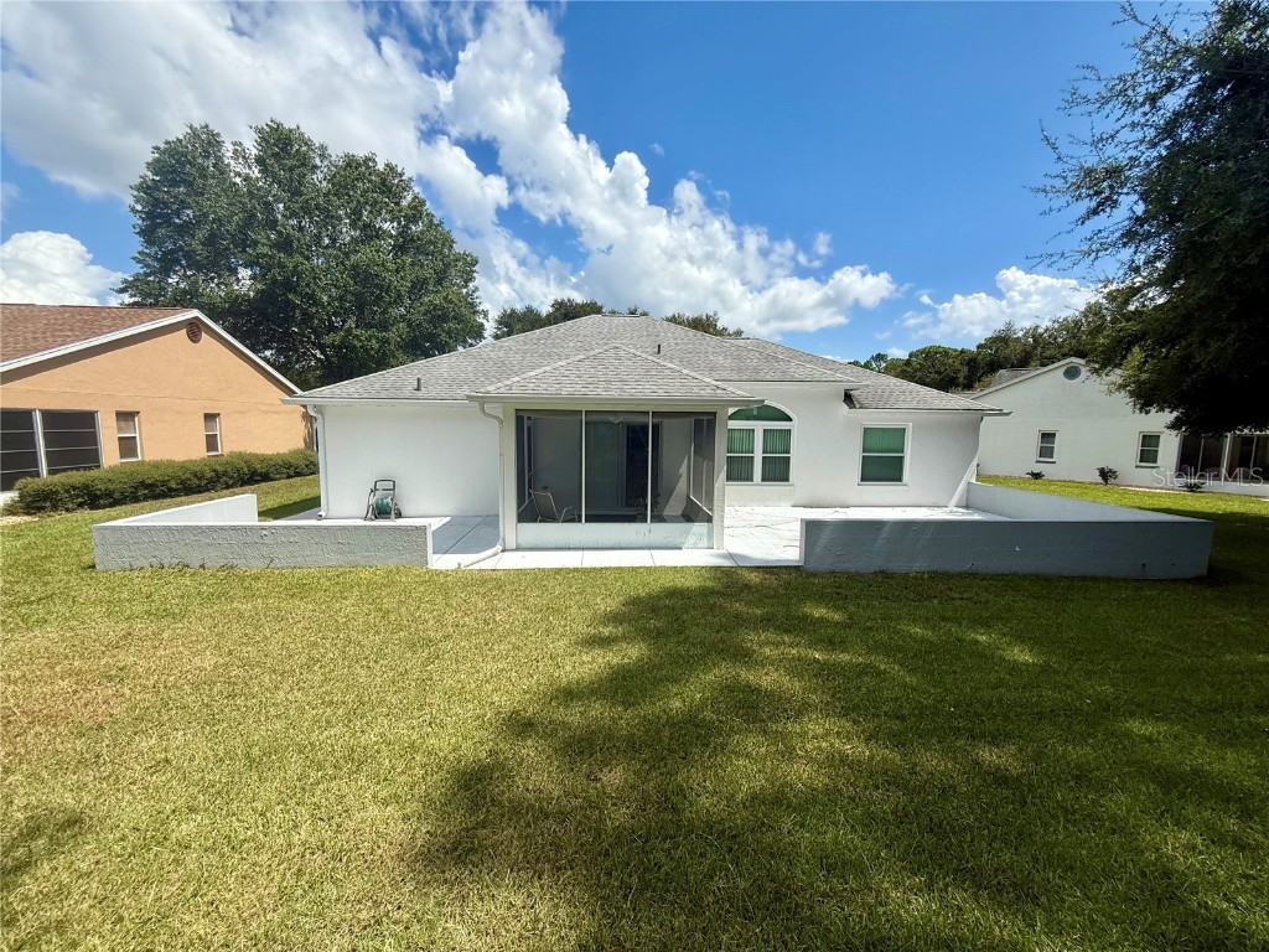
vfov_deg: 85.7
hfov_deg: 102.1
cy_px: 476
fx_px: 513
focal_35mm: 14
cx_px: 634
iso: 50
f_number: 2.2
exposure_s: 1/2841
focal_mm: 2.22
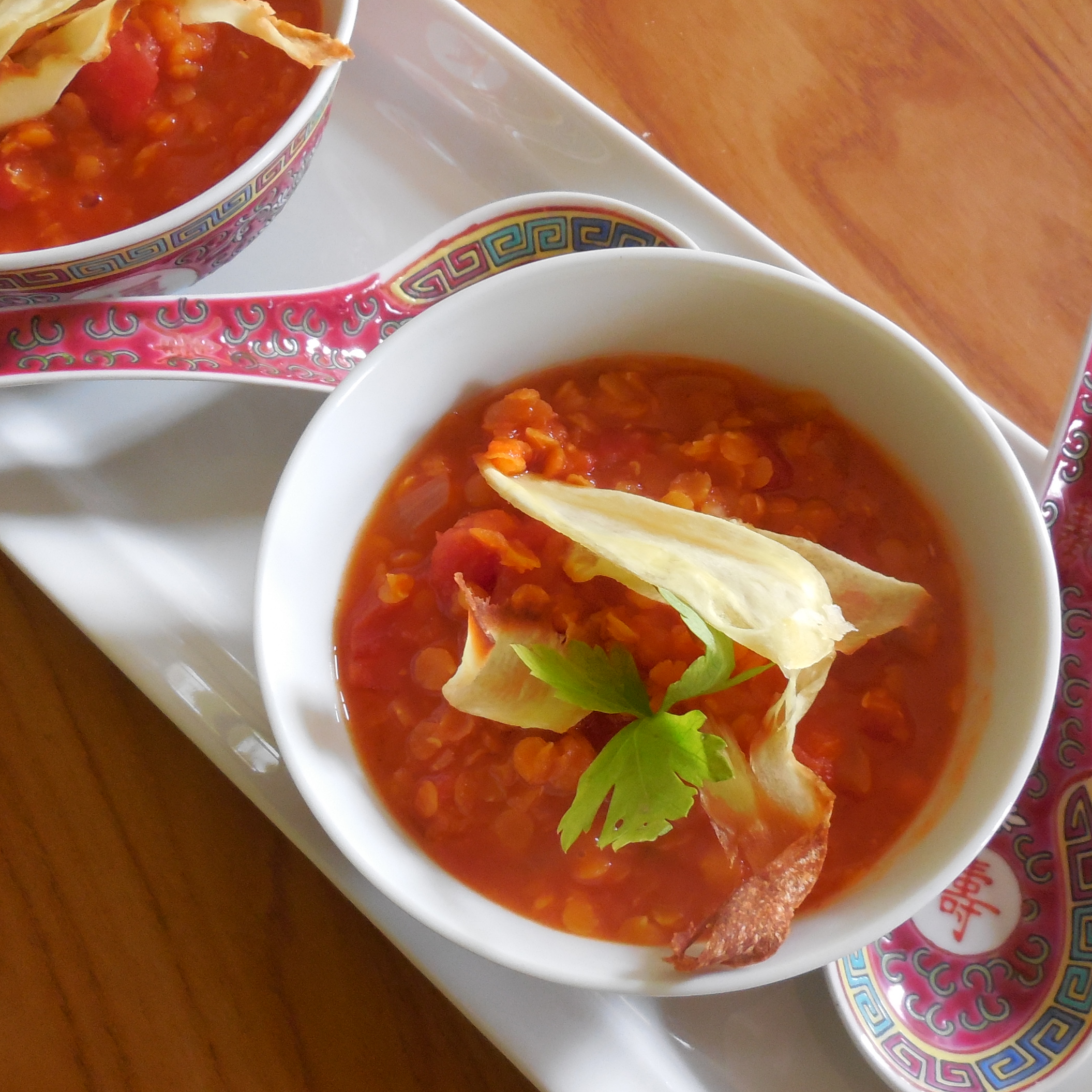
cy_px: 581
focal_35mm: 41
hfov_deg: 40.9
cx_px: 559
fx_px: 1463
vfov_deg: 40.9
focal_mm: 5.3
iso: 400
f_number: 3.2
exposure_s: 1/10
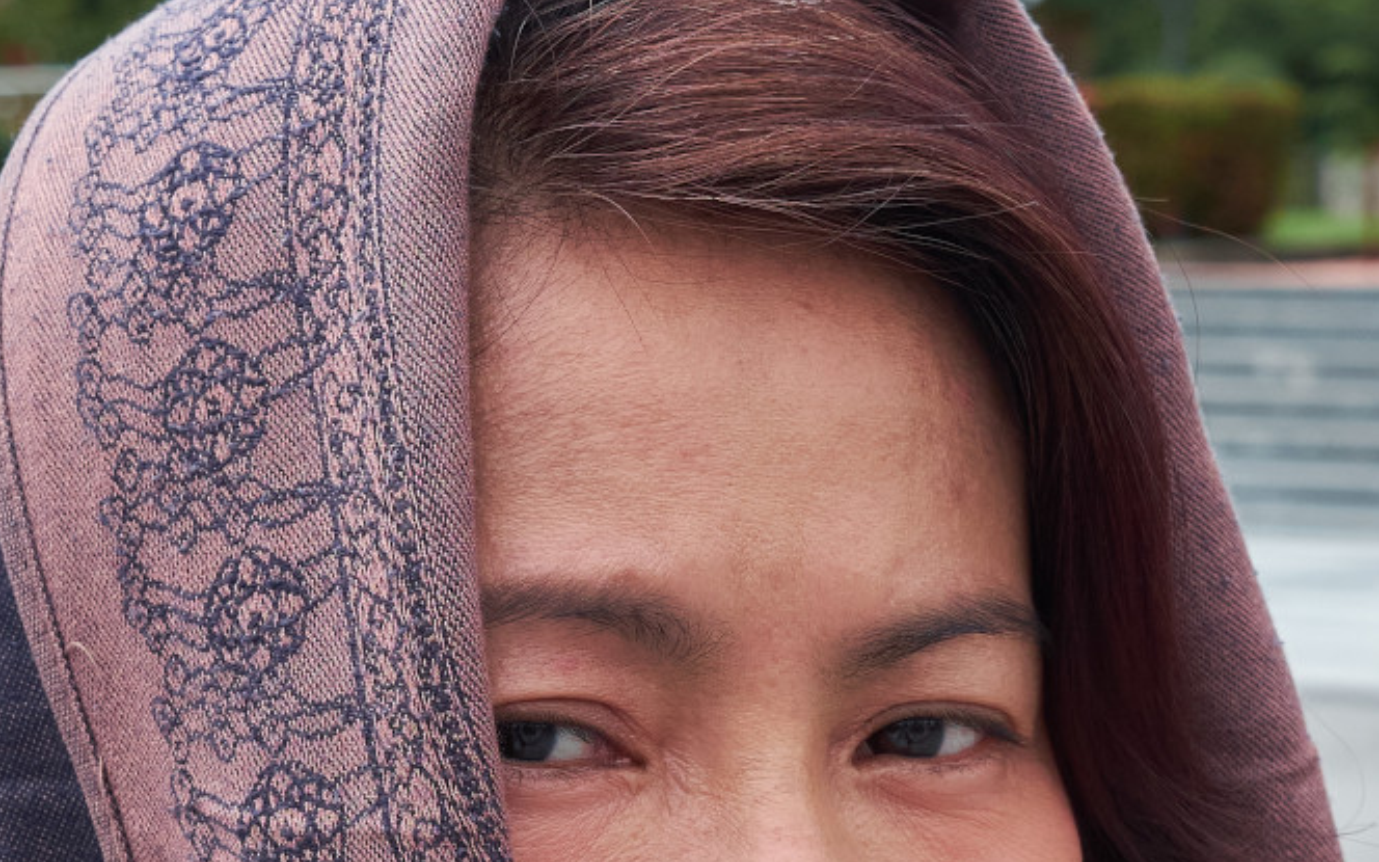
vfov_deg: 12.4
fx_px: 3833
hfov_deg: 20.4
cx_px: 800
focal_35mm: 102
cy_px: 1111
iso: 1250
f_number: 6.4
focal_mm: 27
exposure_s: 1/1800
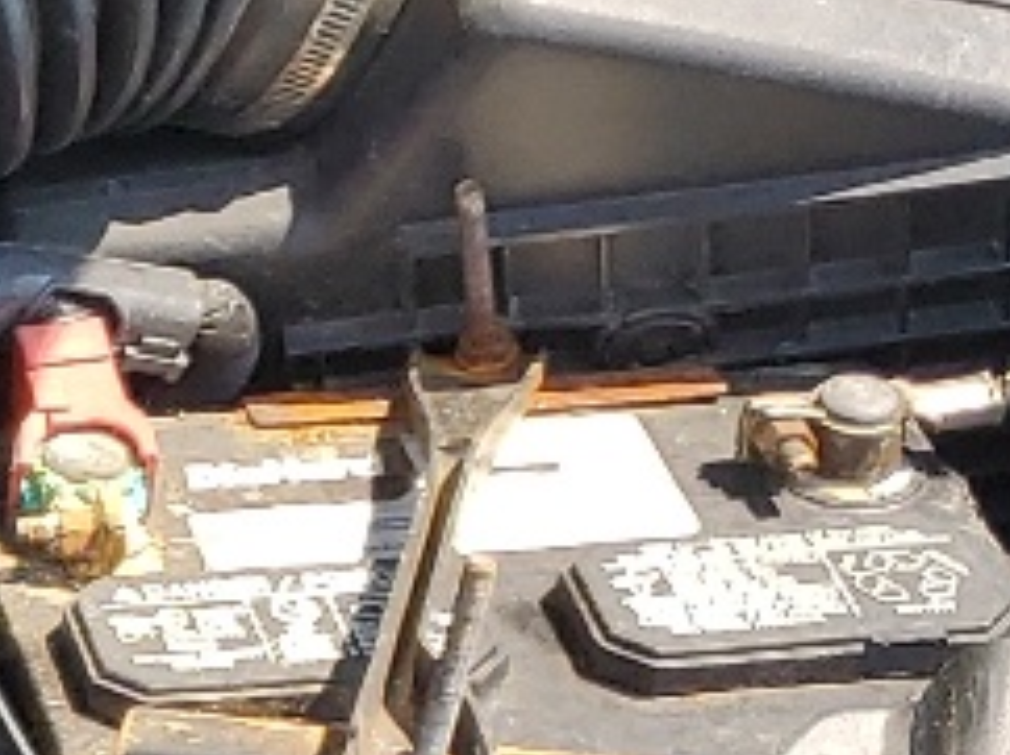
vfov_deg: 8.6
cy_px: 759
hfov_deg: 9.7
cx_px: -1699
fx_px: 5014
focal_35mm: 172
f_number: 1.5
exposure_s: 1/909
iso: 50
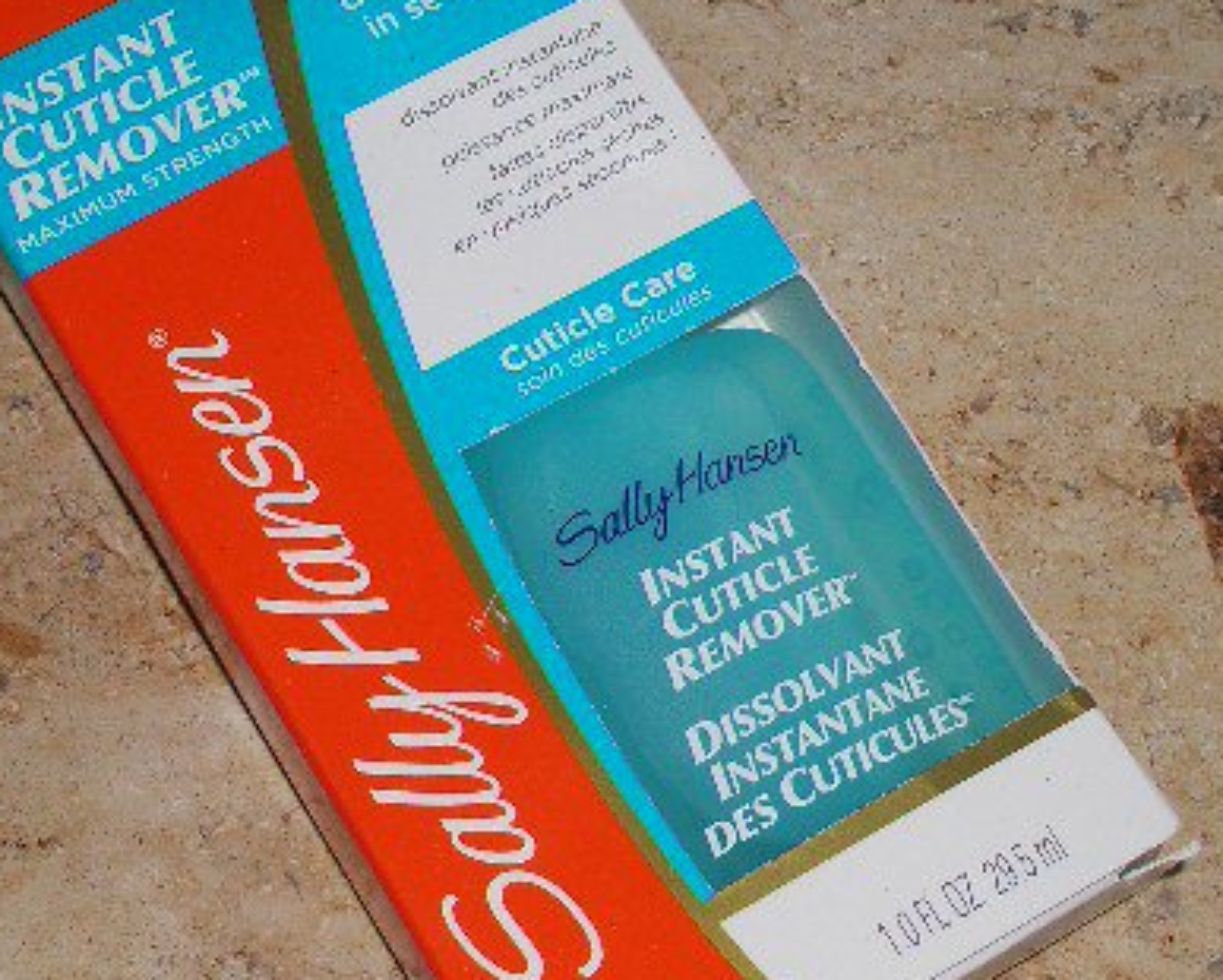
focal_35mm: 100
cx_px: 465
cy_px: 487
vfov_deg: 15.4
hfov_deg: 19.1
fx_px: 3621
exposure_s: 1/60
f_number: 5.6
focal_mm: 10.2
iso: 80
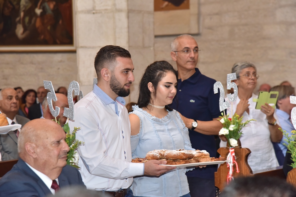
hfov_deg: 17.1
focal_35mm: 120
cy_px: 98
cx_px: 148
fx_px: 987
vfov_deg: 11.4
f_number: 6.3
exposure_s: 1/250
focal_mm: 120
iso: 1600
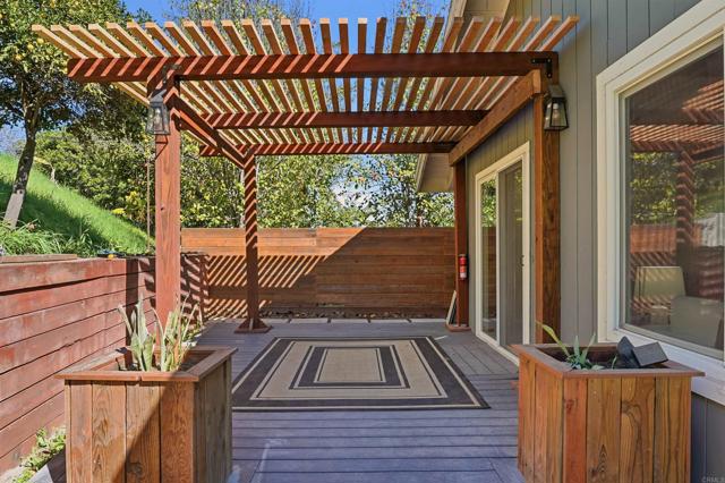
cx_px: 362
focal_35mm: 22
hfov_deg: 78.6
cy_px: 242
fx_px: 443
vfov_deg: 57.2
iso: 125
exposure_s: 1/320
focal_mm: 14.9
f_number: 11
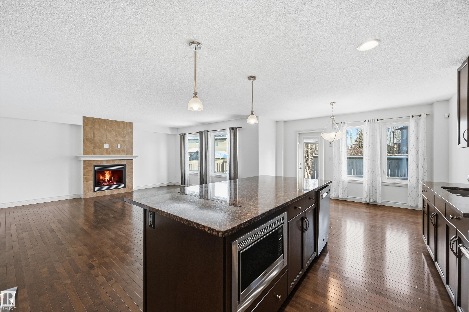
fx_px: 182
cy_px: 156
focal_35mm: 14
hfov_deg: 104.3
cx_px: 234
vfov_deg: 81.1
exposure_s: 1/125
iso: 100
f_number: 8
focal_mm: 14
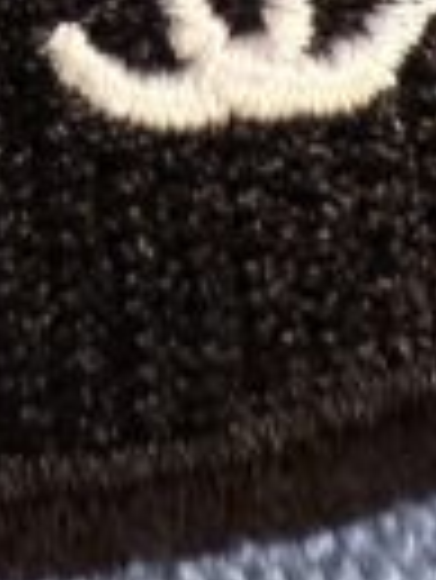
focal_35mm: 149
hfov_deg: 9.7
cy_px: -949
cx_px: -225
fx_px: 2498
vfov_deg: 10.7
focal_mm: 2.22
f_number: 2.2
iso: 250
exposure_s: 1/60
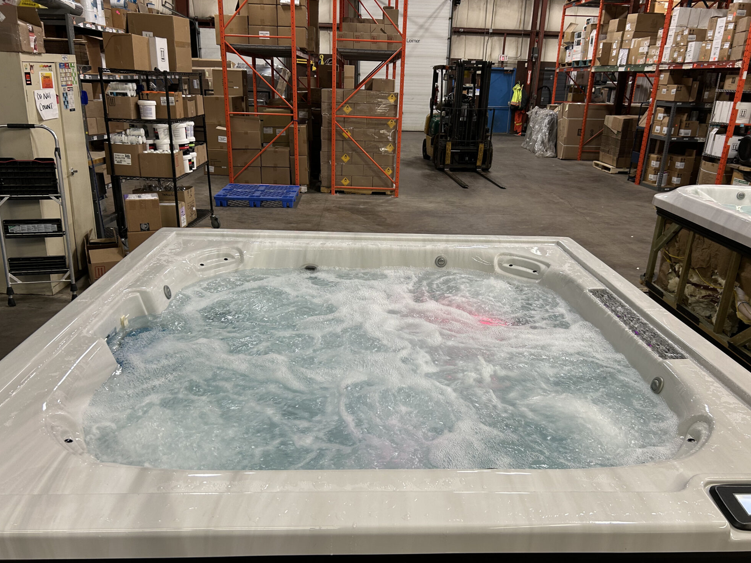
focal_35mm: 27
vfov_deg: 51.3
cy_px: 290
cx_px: 388
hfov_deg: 65.3
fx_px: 586
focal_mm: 5.7
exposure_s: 1/60
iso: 80
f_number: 1.5
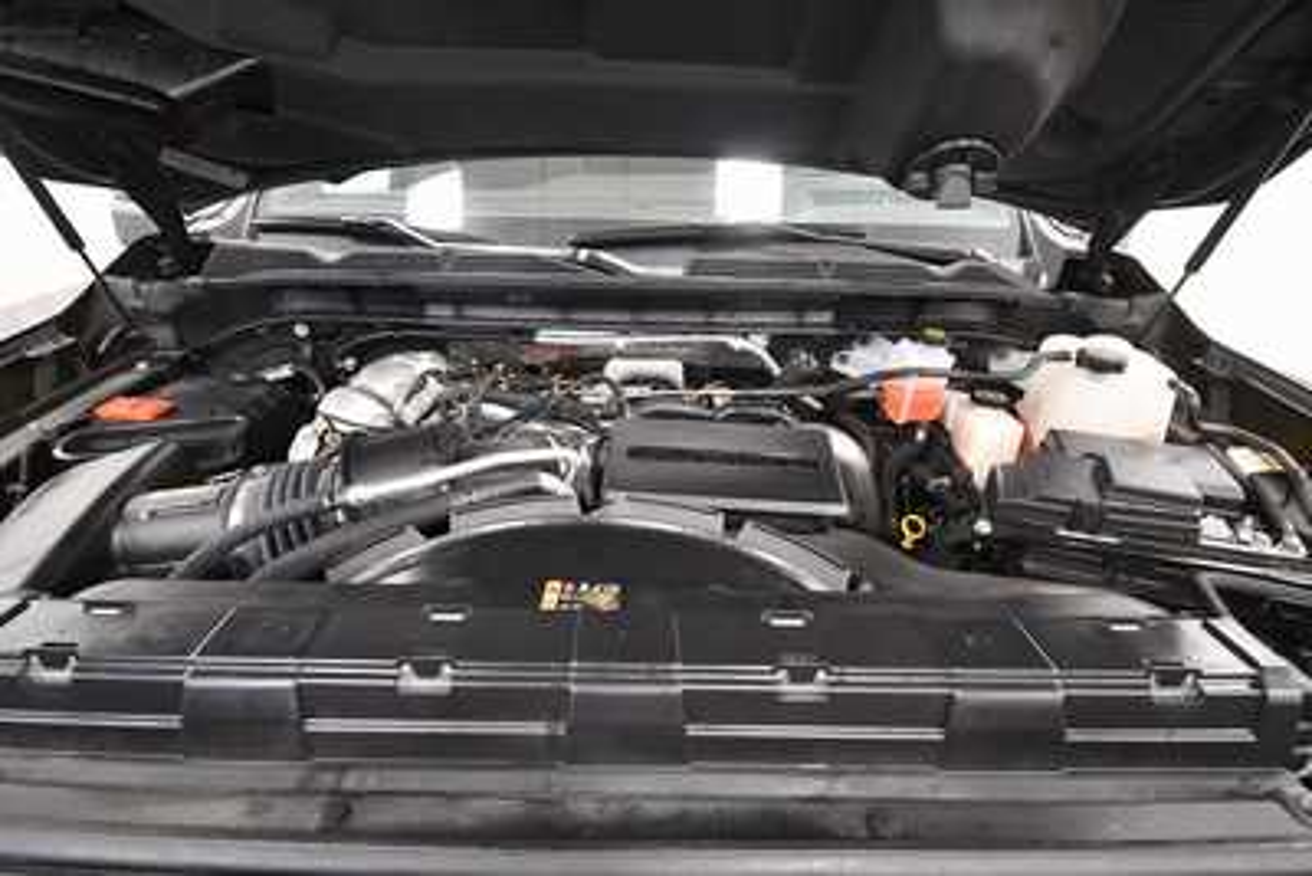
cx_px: 656
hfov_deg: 86.9
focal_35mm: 19
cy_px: 438
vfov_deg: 64.6
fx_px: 693
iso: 3200
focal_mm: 13
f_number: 4.8
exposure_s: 1/125
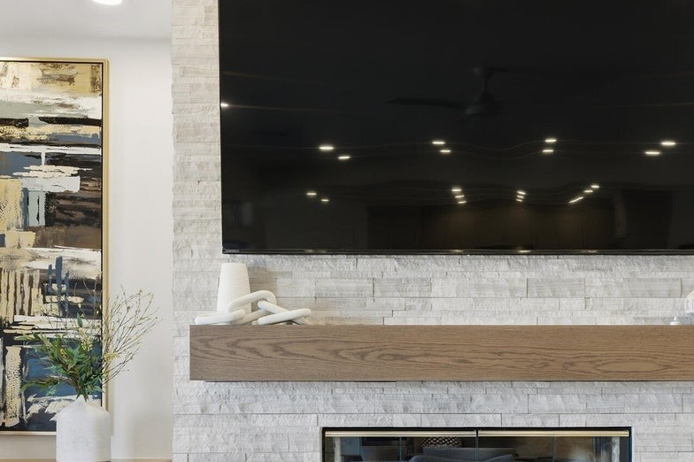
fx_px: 998
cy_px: 399
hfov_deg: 37.9
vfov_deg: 25.4
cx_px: 467
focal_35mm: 52
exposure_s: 1/160
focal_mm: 26.4
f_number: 8
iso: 160
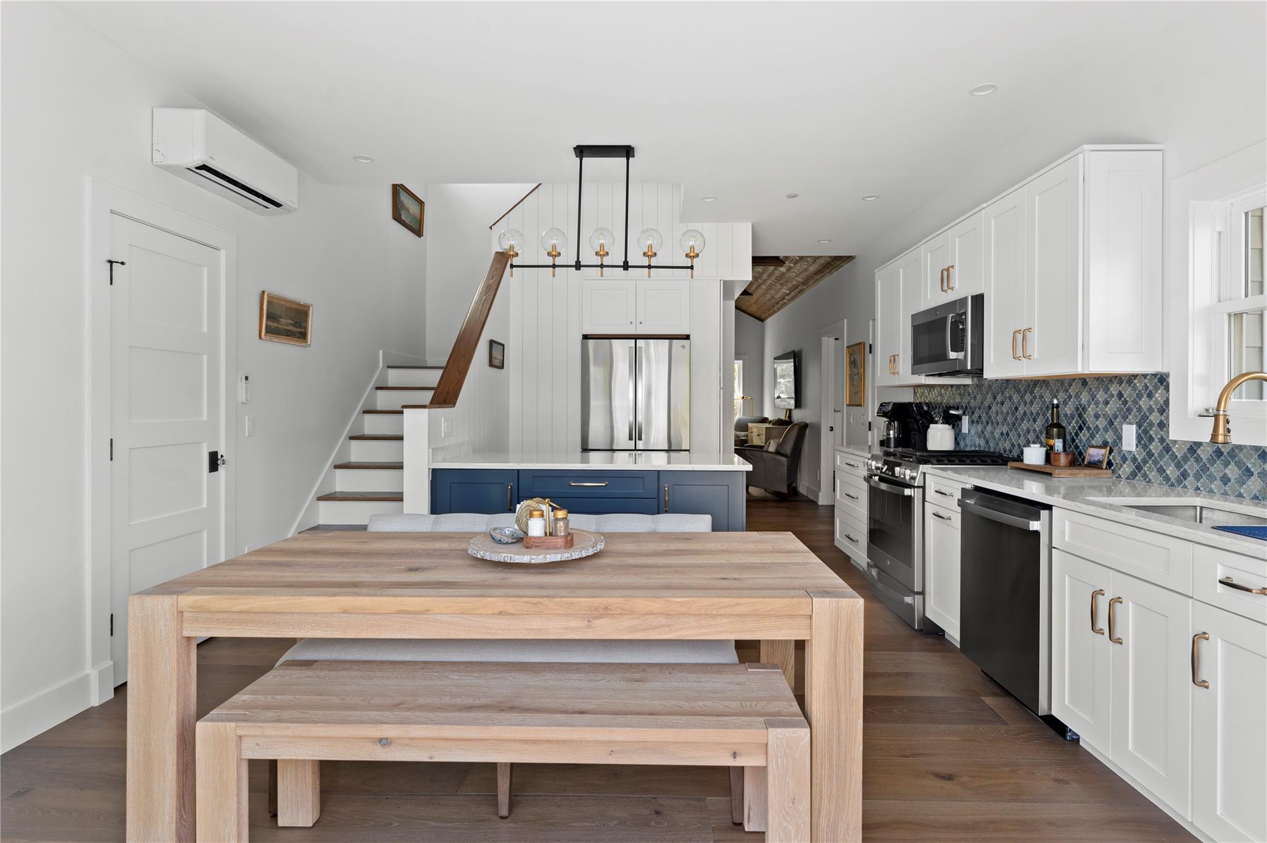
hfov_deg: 90.0
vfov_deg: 67.3
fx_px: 633
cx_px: 634
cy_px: 422
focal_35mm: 18
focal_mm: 18
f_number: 7.1
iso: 320
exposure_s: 1/20
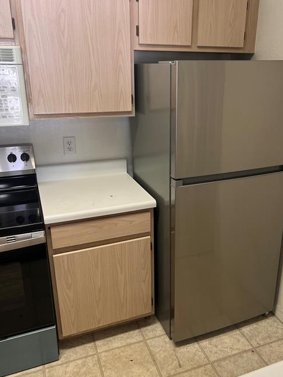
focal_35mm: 31
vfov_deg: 58.3
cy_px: 180
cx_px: 163
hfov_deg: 45.3
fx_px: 338
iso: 125
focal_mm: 5.7
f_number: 1.5
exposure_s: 1/60
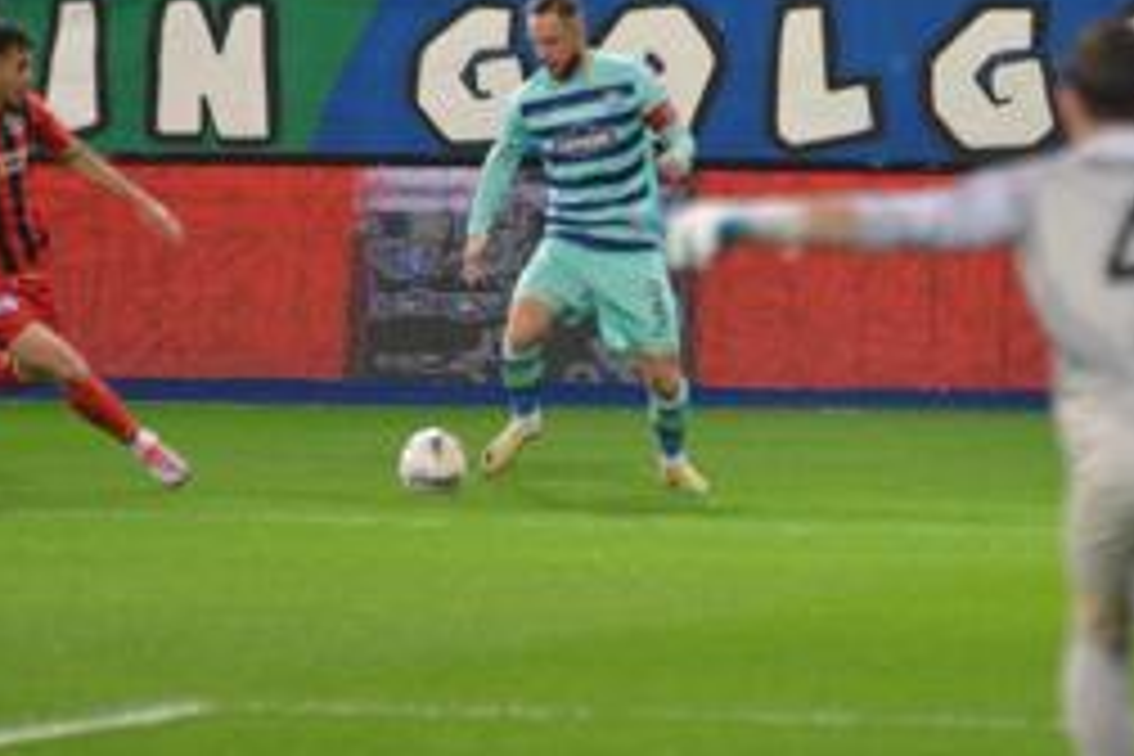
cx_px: 896
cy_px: 364
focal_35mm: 426
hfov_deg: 4.8
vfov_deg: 3.2
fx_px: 13418
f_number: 2.8
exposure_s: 1/500
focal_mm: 175
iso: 1000
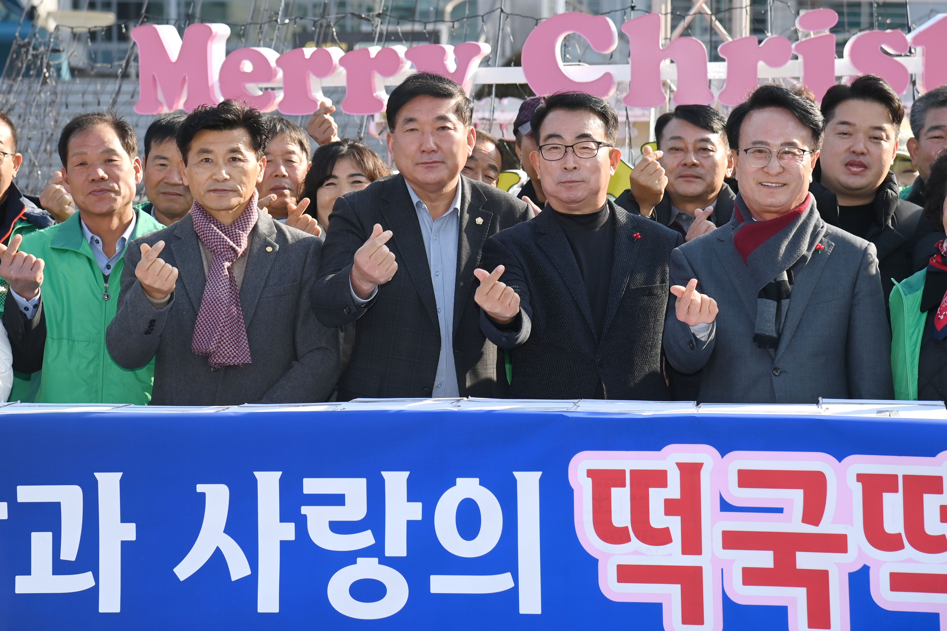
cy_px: 316
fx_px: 2630
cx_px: 474
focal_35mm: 100
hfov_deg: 20.4
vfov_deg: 13.7
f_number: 7.1
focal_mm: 100
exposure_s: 1/640
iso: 400
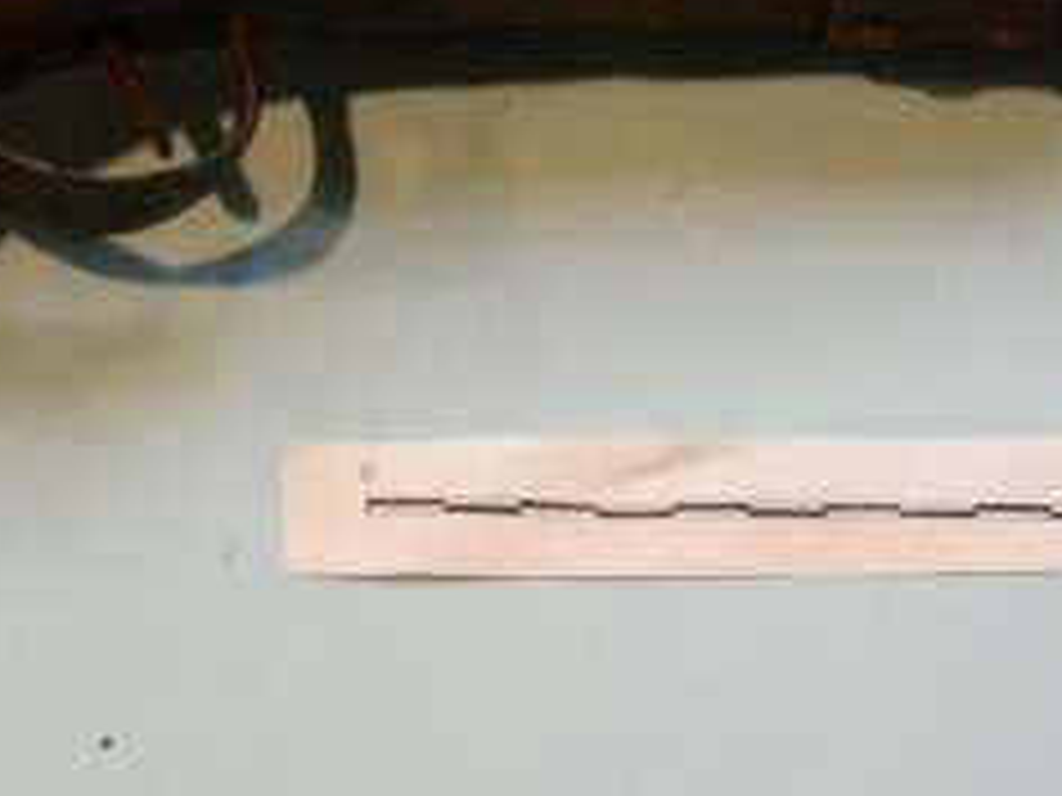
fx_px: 9633
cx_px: 513
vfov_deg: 4.7
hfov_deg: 6.3
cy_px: -7
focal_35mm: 314
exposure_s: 1/202
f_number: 3.5
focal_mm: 24.7
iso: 400
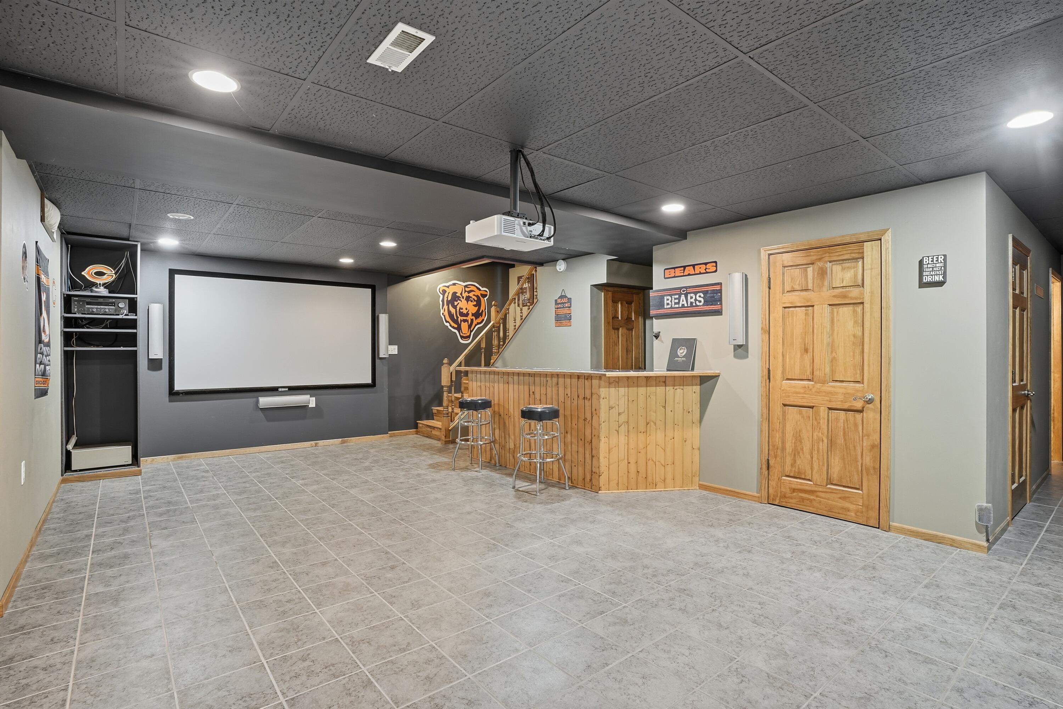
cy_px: 354
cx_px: 532
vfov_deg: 70.4
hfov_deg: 93.3
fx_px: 502
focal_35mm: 17
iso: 1600
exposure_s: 1/60
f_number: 8
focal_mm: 17
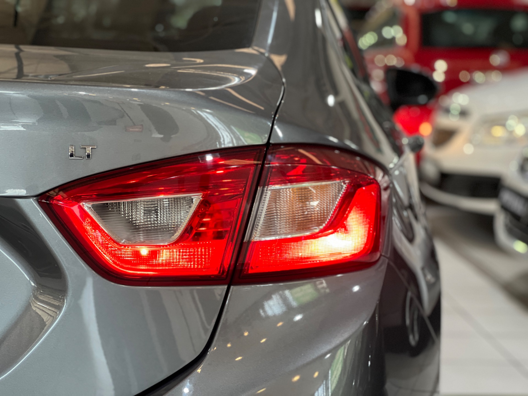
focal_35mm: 77
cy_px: 198
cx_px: 264
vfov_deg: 19.1
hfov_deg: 25.3
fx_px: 1174
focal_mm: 9
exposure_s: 1/40
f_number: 2.8
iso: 200
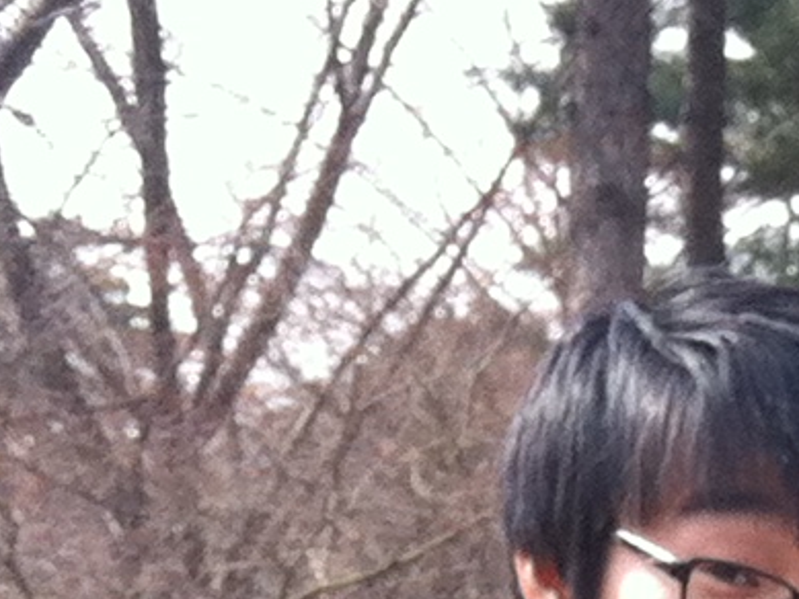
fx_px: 5380
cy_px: 1641
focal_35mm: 233
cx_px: 1746
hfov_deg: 8.0
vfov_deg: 6.0
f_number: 2.8
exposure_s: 1/293
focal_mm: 3.85
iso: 80
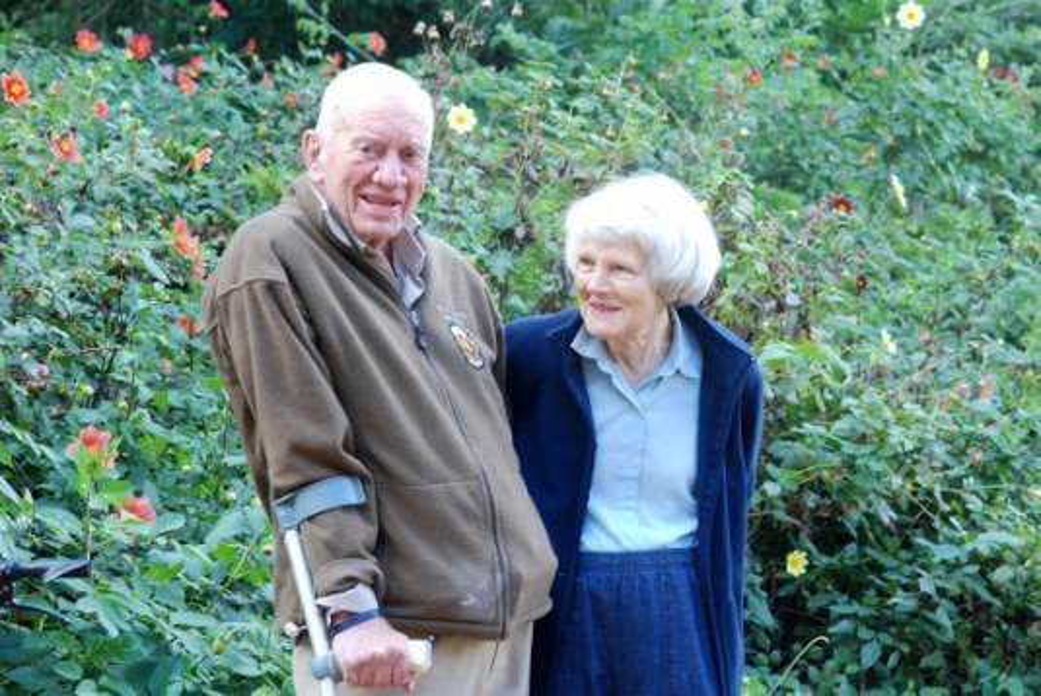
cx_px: 520
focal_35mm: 128
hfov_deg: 16.1
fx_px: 3691
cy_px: 348
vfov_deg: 10.8
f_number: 8
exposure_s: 1/40
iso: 200
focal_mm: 85
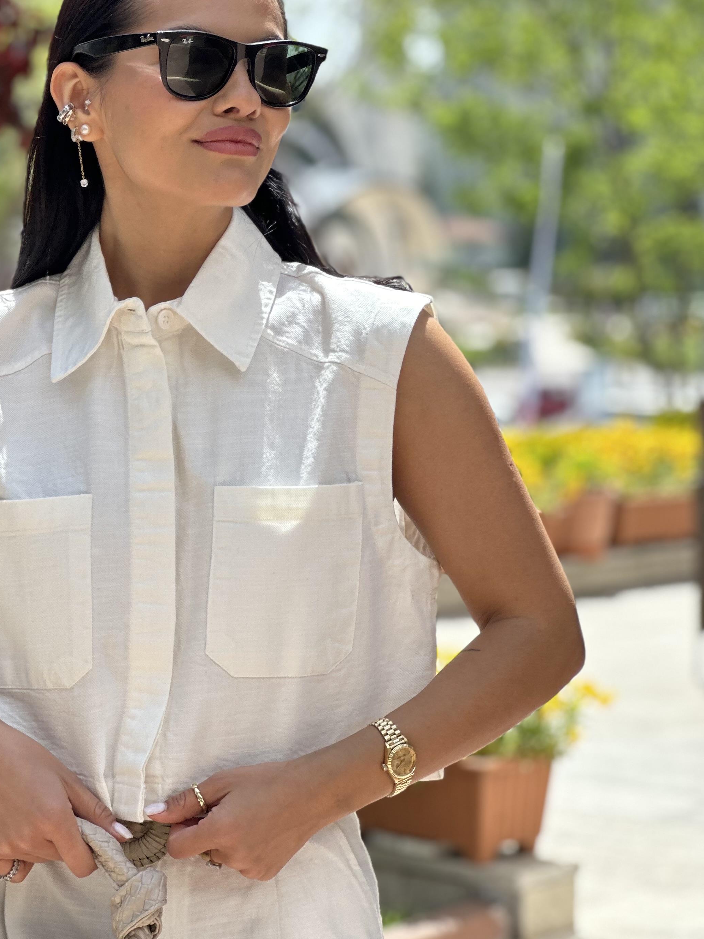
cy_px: 273
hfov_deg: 13.1
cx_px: 204
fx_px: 3063
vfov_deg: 17.3
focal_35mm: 113
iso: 25
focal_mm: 9
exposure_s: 1/234
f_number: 2.8
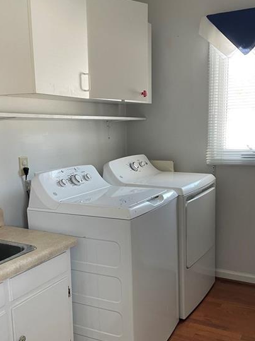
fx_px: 363
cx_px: 139
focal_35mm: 37
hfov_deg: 38.6
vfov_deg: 49.9
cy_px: 200
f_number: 1.6
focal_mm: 4.2
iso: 125
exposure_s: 1/85
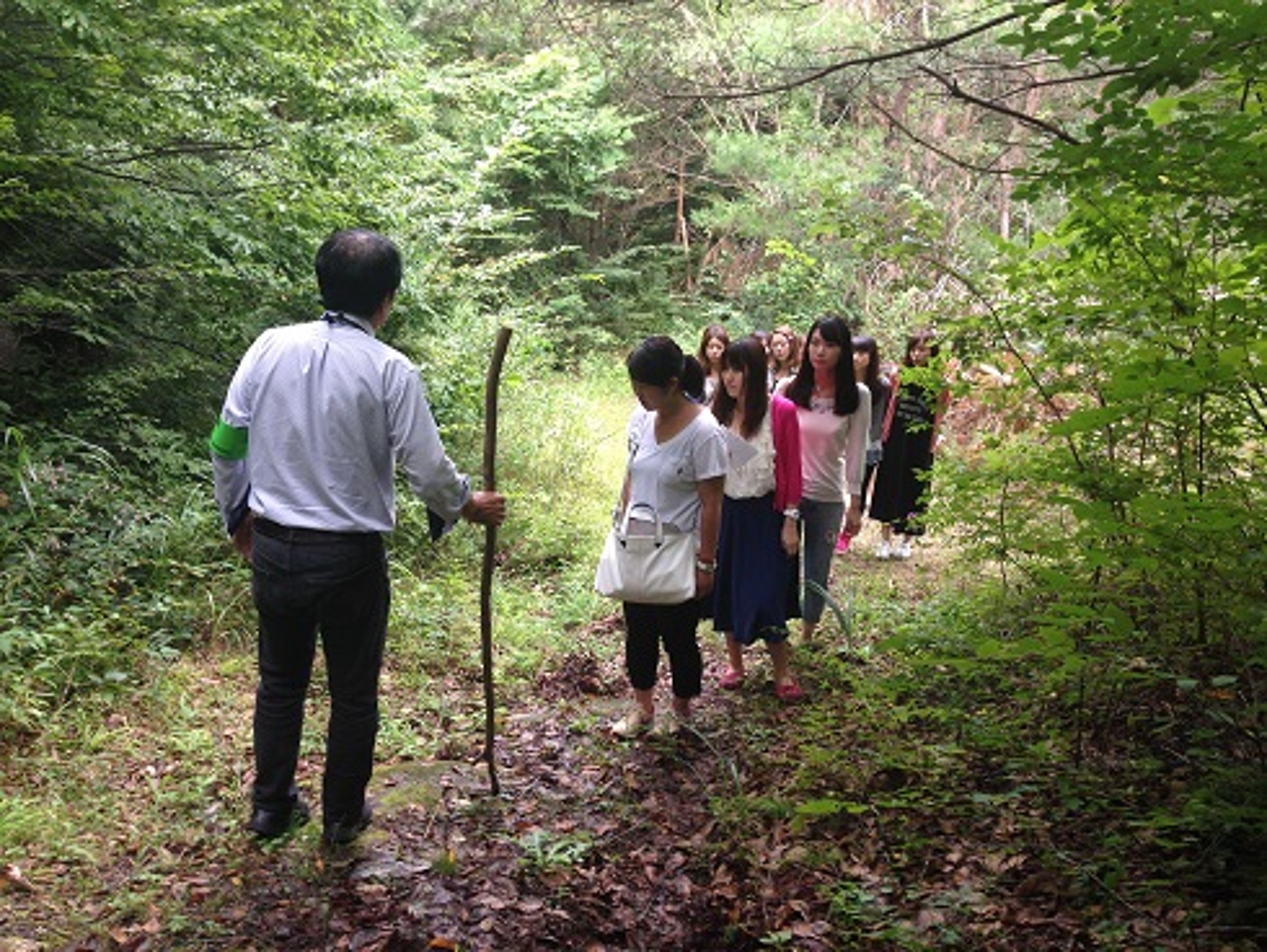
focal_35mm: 33
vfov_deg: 43.0
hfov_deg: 55.3
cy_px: 476
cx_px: 634
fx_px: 1208
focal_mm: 4.12
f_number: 2.4
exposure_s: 1/40
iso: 64
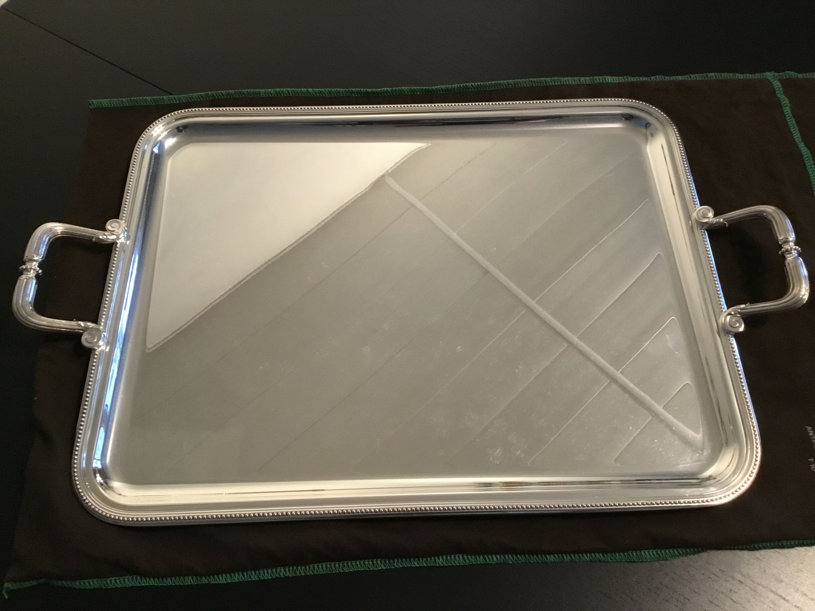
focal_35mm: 31
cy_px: 306
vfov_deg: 45.4
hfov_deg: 58.4
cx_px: 408
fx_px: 730
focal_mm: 3.3
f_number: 2.4
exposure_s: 1/20
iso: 250
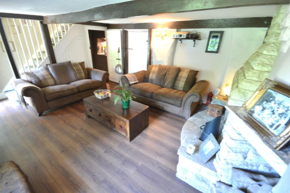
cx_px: 145
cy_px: 96
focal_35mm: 15
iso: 400
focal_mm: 10
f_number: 8
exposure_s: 1
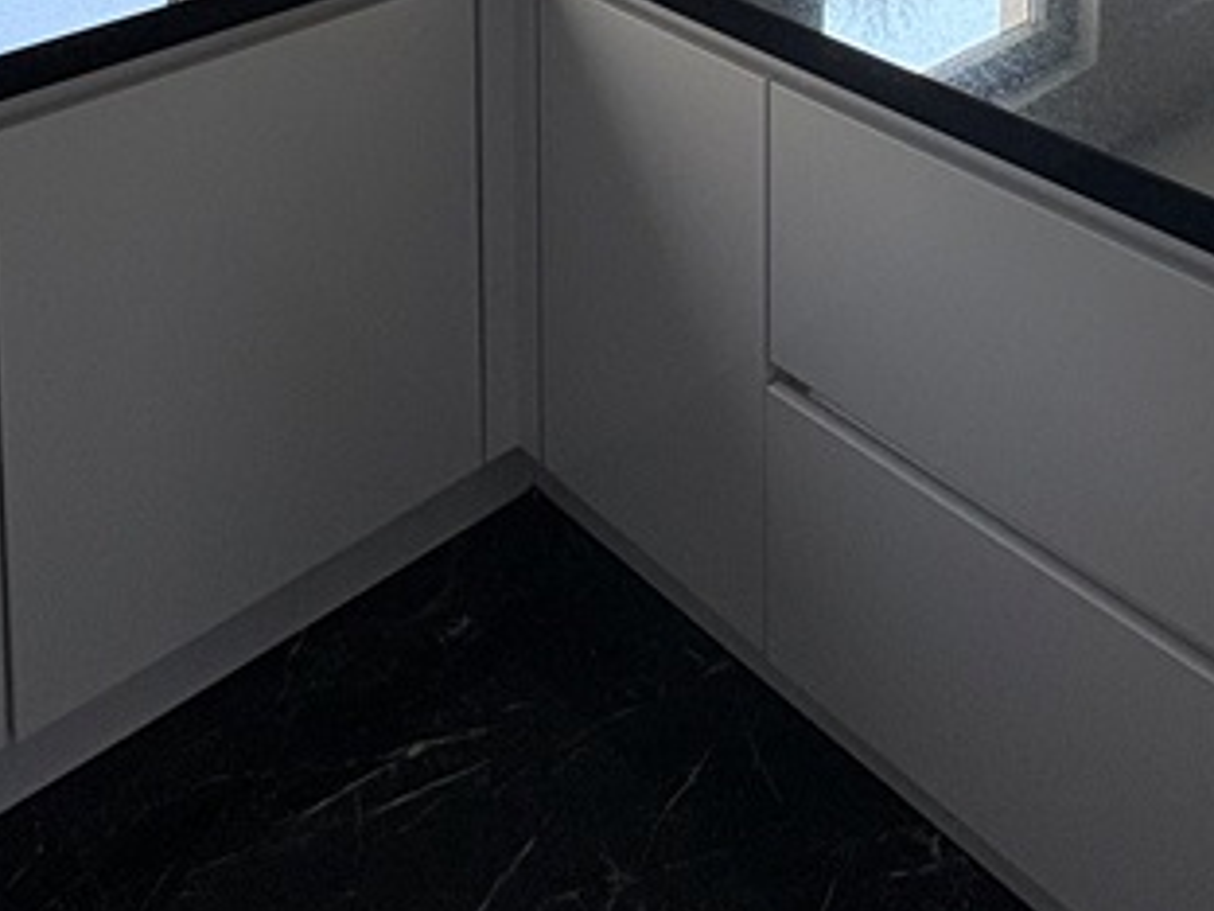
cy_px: -533
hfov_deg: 40.5
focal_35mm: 46
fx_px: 1613
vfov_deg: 23.5
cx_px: 844
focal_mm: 2.22
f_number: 2.2
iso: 64
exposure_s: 1/99
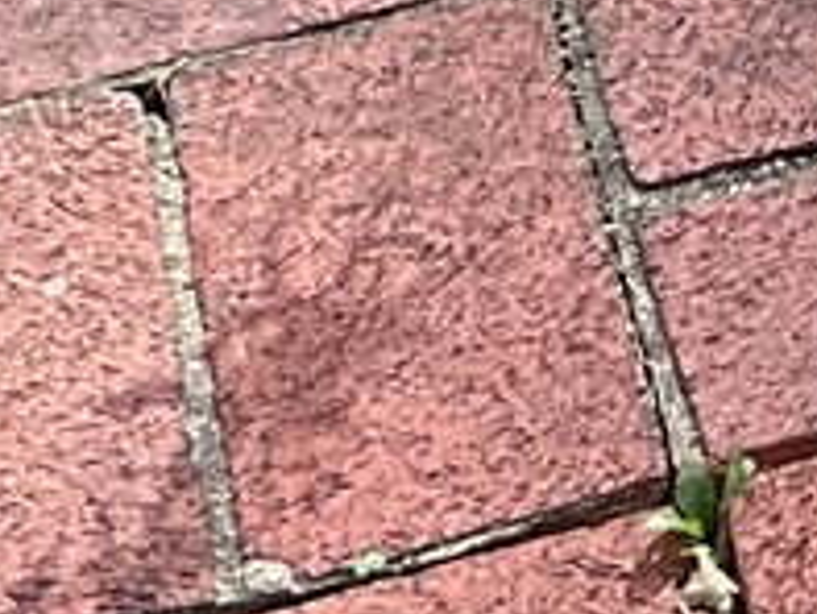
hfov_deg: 7.8
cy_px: -1263
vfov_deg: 6.1
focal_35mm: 223
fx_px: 5266
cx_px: 2358
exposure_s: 1/309
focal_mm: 3
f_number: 1.8
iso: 16
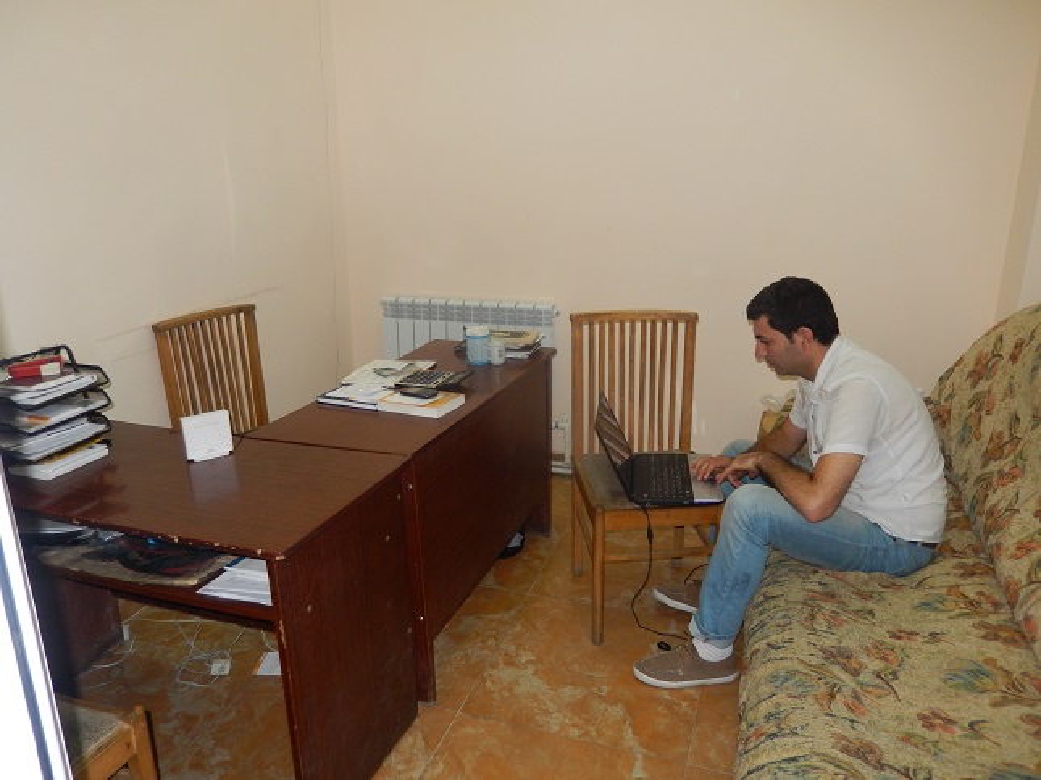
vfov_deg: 54.8
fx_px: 751
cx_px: 520
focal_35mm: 25
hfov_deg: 69.4
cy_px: 390
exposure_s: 1/30
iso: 200
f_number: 3.4
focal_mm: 4.5
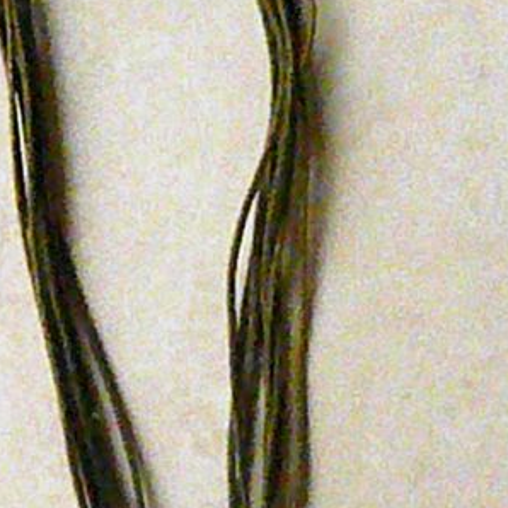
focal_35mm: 83
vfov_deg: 20.7
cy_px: 380
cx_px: 252
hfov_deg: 20.9
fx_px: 1378
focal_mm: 4.6
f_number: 8
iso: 3200
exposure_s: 1/400
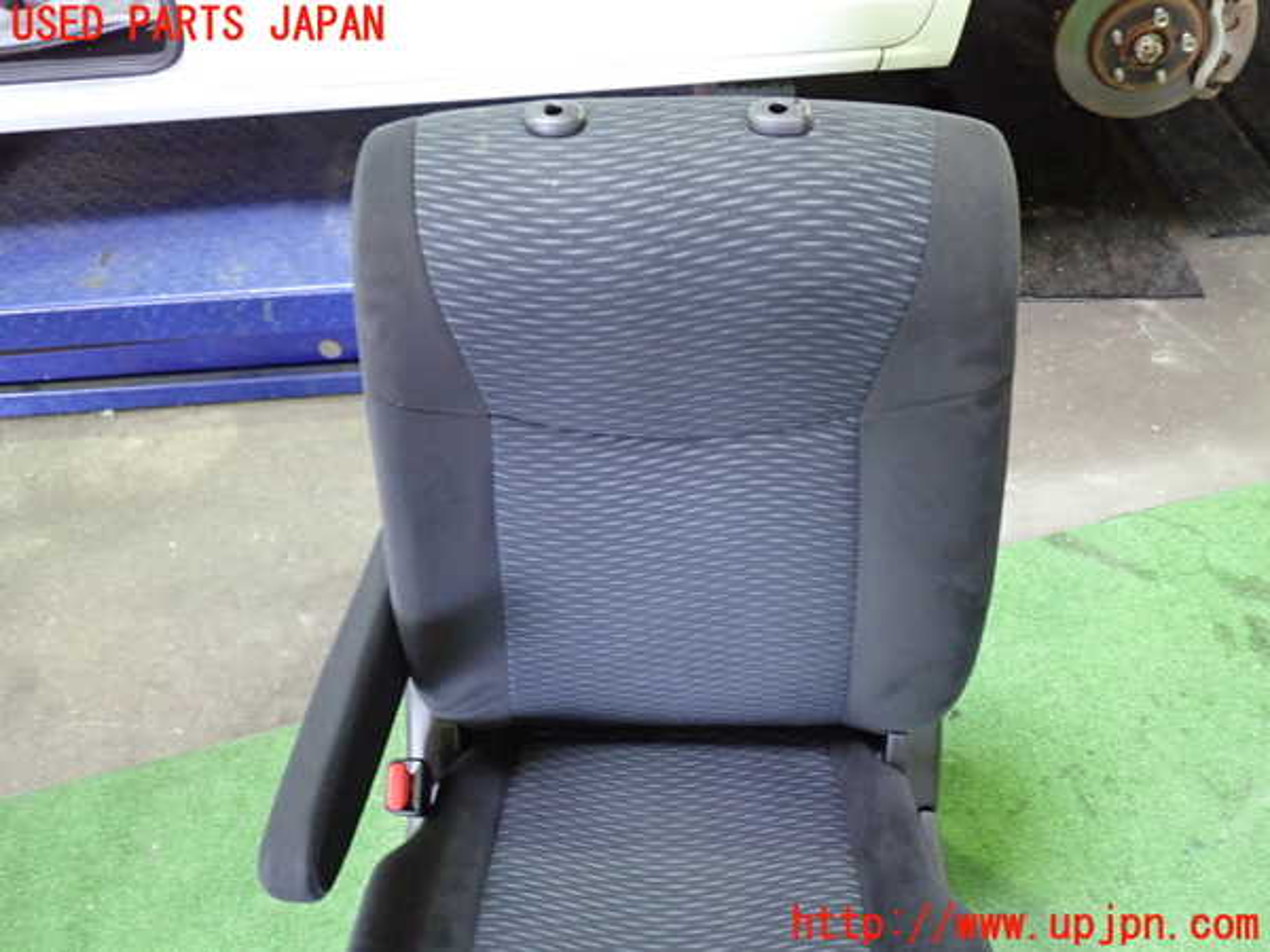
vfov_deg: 46.8
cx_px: 635
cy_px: 476
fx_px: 1101
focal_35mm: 30
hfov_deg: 60.0
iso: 640
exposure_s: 1/30
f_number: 2.3
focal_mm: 5.4
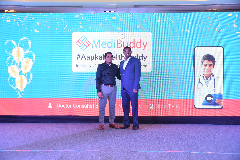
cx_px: 120
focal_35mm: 32
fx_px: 213
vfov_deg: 41.1
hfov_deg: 58.7
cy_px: 80
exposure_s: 1/125
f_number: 4
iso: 1000
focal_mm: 32
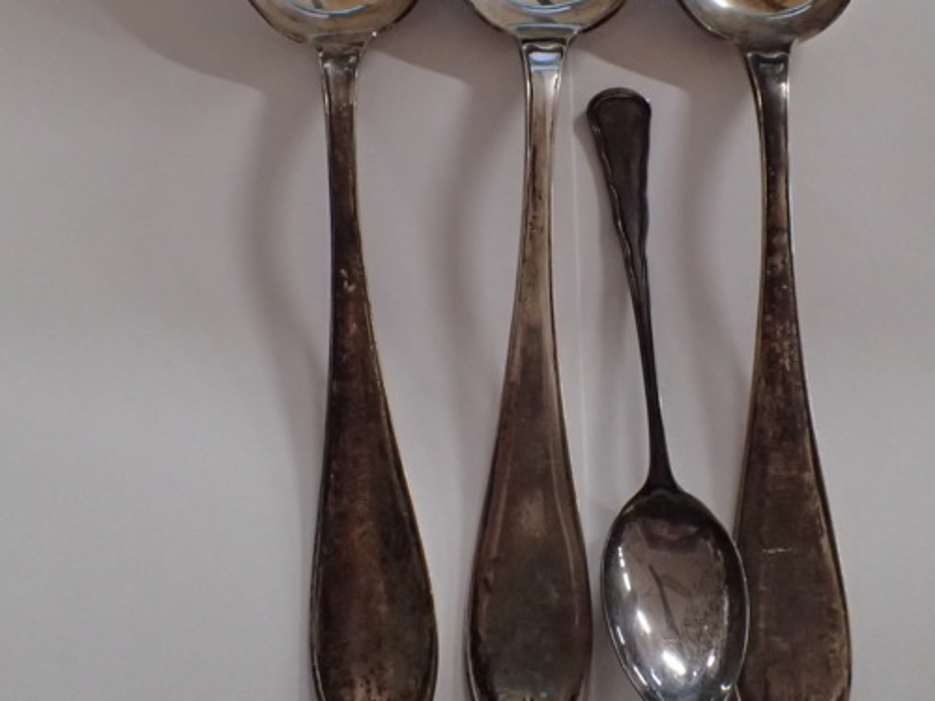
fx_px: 1297
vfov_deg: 30.0
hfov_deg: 39.5
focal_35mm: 48
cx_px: 550
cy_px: 228
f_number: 2.3
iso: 800
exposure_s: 1/60
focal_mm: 5.5
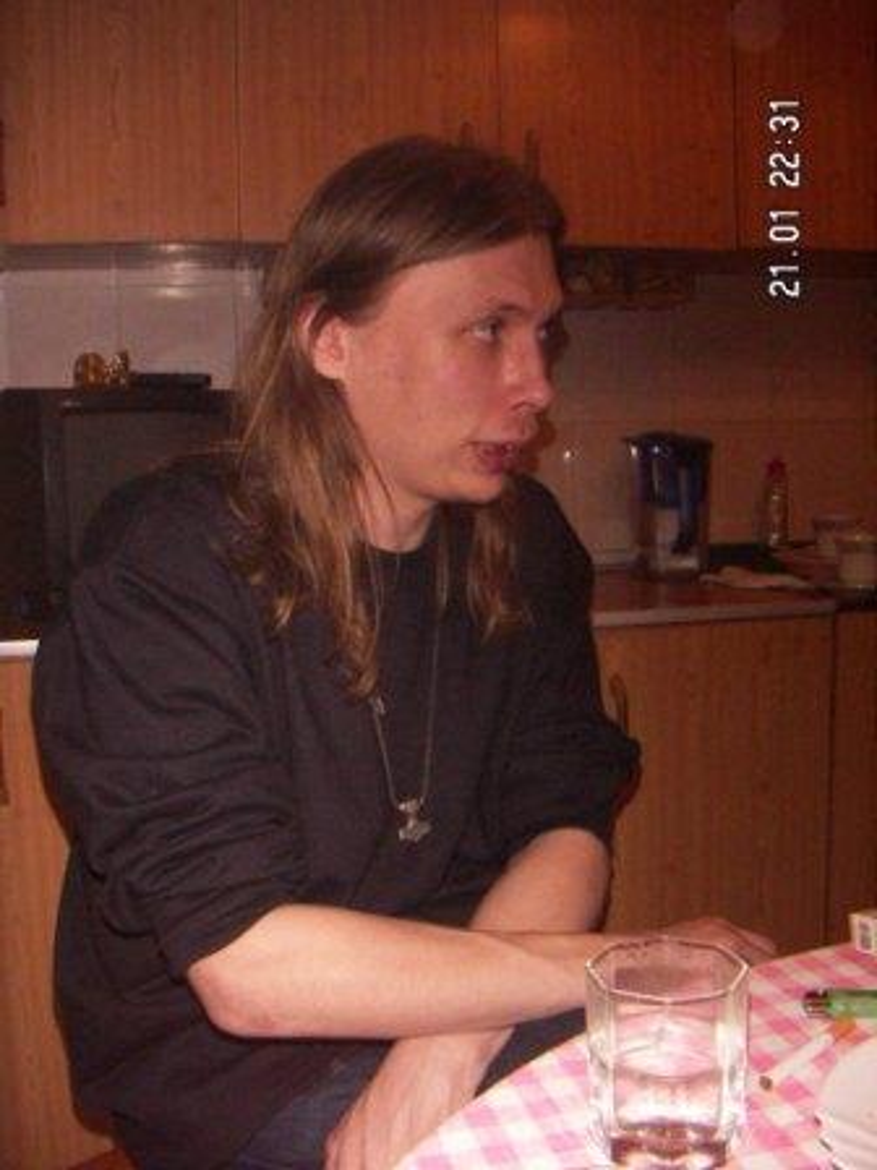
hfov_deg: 39.7
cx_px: 438
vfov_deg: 51.4
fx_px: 1216
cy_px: 585
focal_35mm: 36
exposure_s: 1/50
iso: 200
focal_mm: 4.7
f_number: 6.7
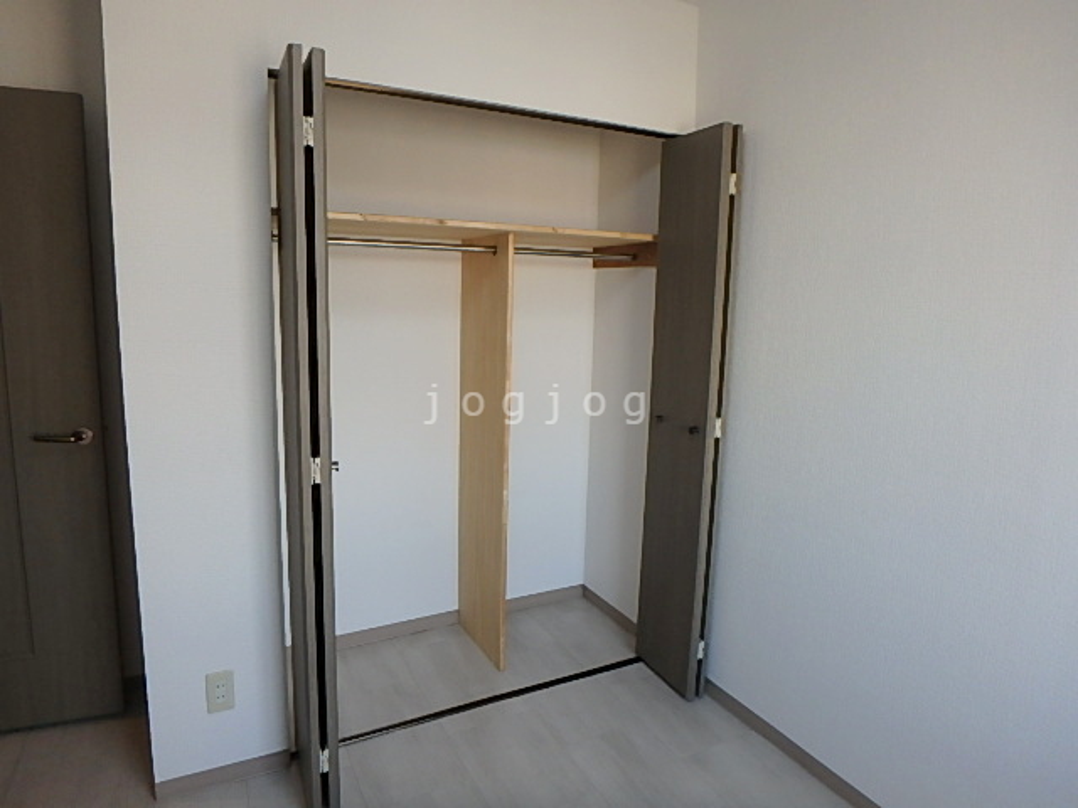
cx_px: 539
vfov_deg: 63.4
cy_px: 404
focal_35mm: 21
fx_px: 654
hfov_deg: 79.0
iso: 200
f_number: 3.5
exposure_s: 1/30
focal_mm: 3.7
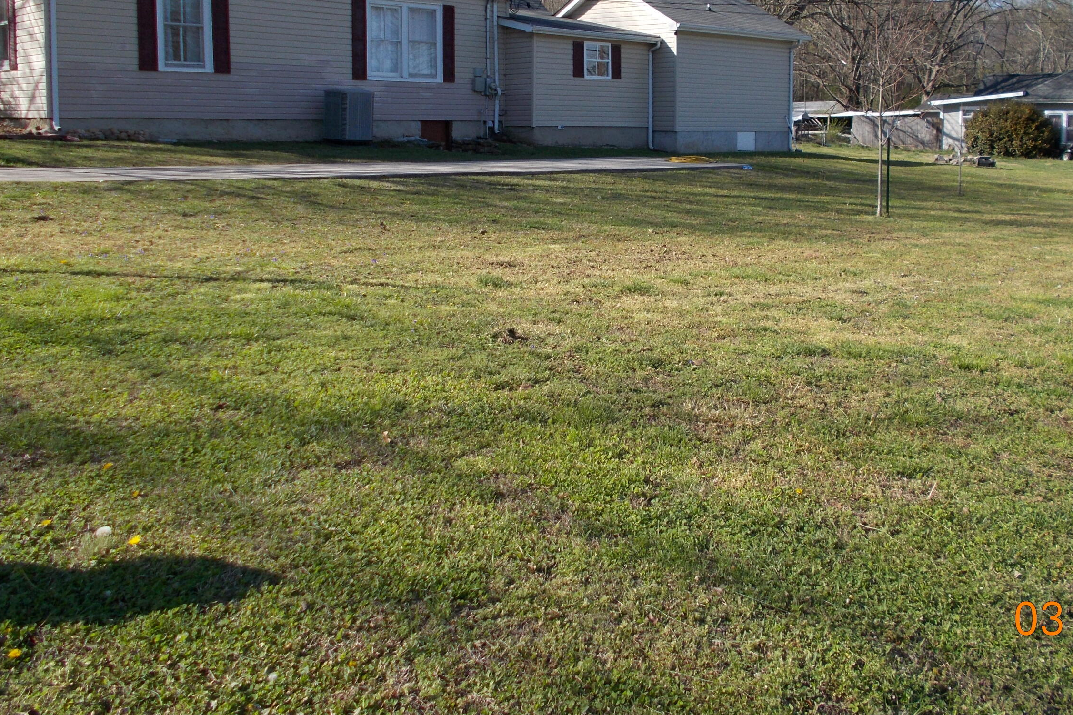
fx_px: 1073
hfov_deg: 52.8
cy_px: 210
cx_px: 633
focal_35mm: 36
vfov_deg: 36.3
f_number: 3.2
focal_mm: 4.6
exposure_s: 1/640
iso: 80
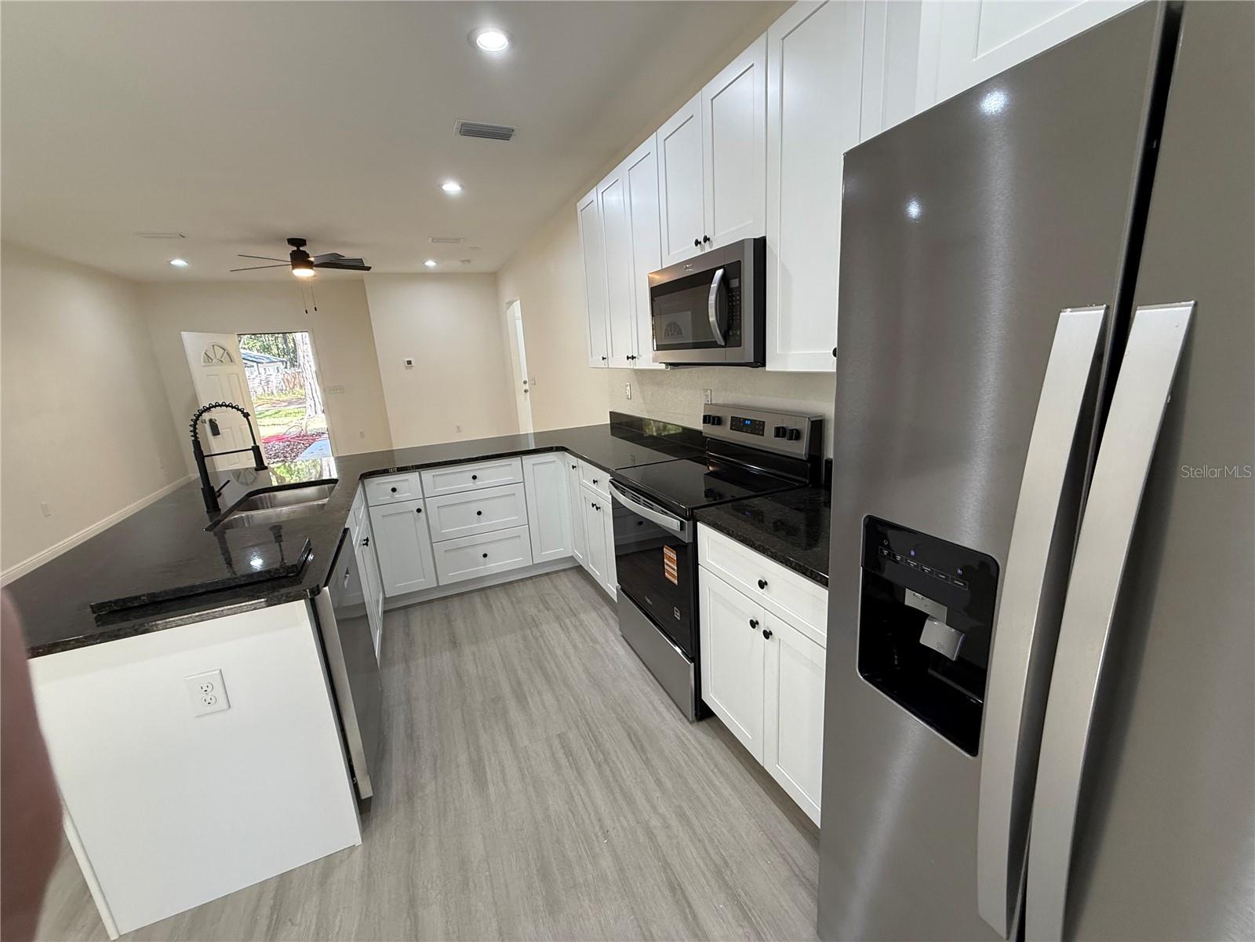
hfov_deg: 102.1
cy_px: 471
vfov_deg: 85.7
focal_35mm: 14
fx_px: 508
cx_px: 628
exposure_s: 1/120
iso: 250
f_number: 2.2
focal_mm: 2.22
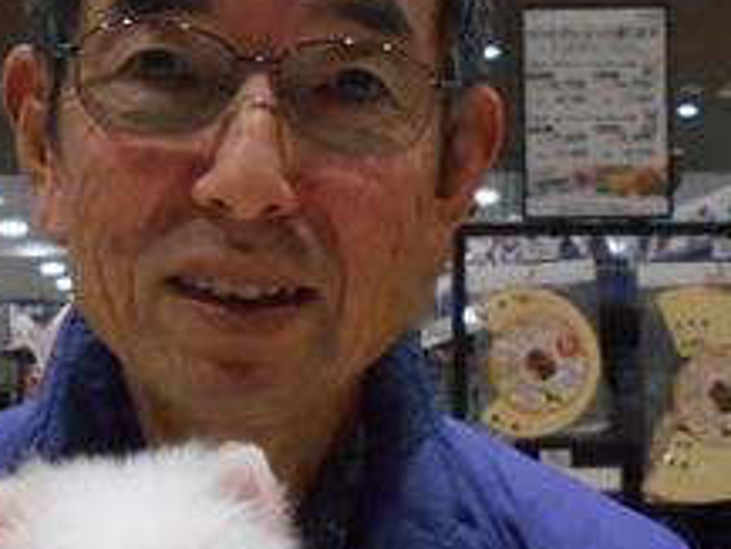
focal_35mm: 72
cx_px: 259
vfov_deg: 20.0
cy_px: 522
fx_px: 1521
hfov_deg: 26.9
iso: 800
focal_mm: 4.6
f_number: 3.2
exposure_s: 1/250
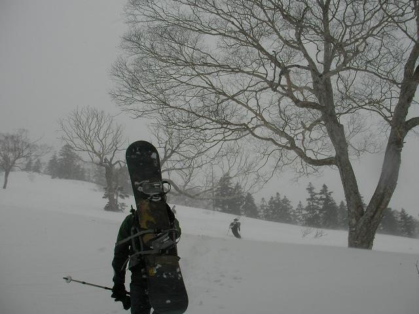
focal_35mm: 38
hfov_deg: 49.0
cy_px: 157
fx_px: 460
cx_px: 210
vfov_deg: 37.7
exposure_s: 1/570
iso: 50
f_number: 5.6
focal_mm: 6.3
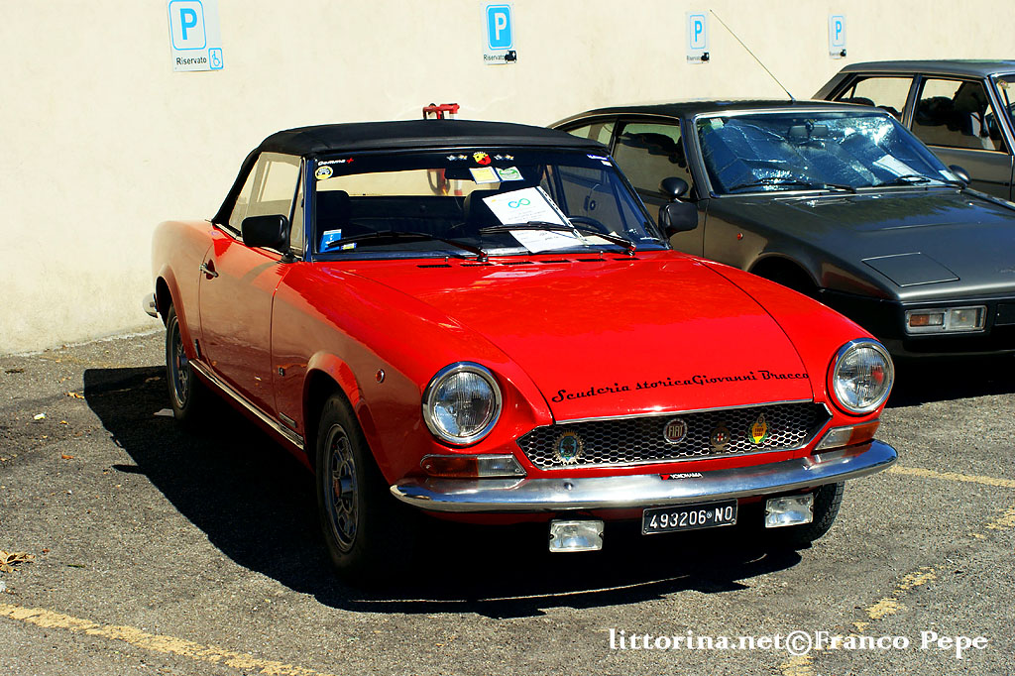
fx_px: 1902
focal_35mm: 68
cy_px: 338
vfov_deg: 20.1
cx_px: 508
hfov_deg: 29.9
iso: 200
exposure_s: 1/500
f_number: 9
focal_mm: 45
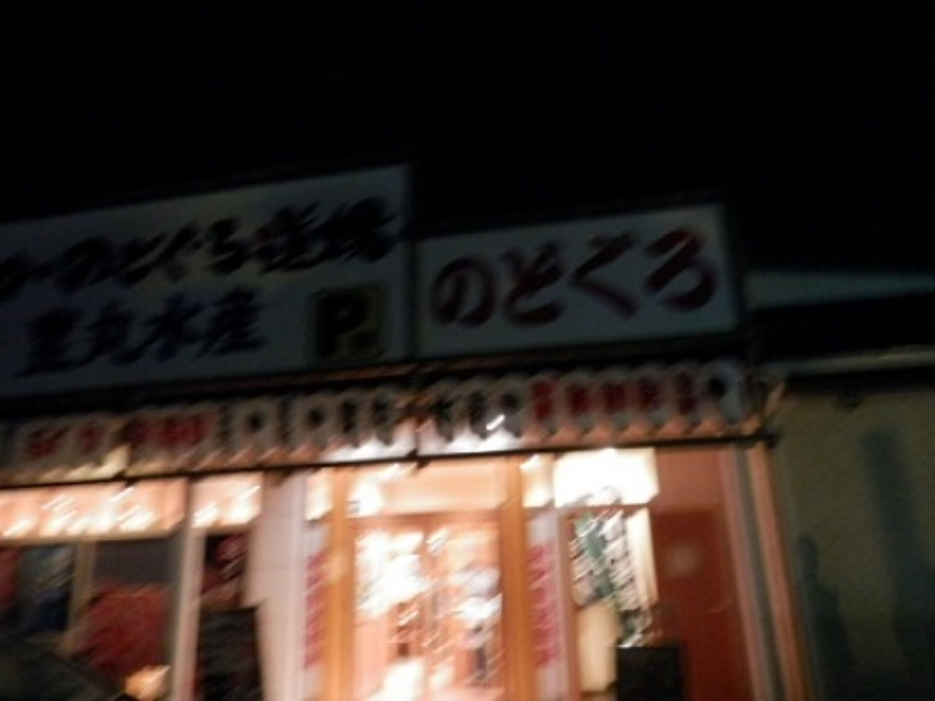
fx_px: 675
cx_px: 468
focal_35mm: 25
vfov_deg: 54.9
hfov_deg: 69.4
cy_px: 350
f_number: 3
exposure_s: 1/4
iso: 400
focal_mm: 4.5
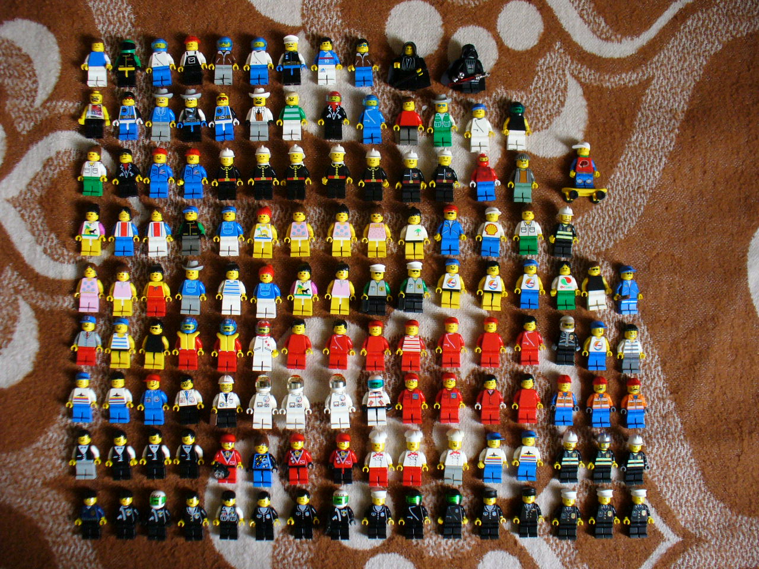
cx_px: 380
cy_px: 284
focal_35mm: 37
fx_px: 811
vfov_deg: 38.7
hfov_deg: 50.1
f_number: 2.8
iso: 200
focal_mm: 6.1
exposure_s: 1/13
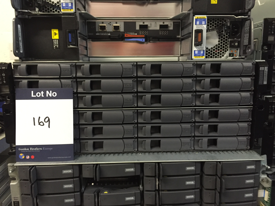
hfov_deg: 61.7
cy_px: 103
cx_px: 138
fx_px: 230
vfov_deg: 48.2
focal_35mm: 29
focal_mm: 4.15
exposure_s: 1/25
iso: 250
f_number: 2.2
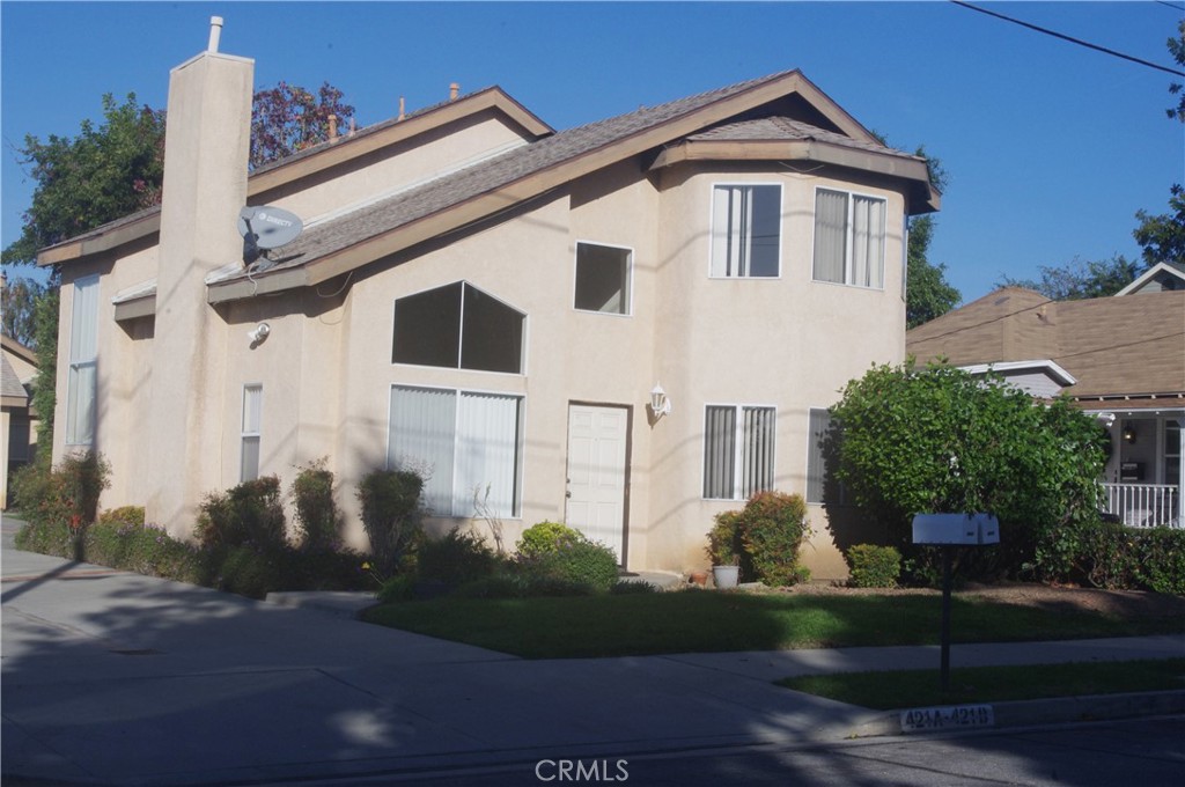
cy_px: 394
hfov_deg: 35.1
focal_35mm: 57
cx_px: 592
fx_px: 1874
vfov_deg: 23.7
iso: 400
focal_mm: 37.5
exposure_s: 1/180
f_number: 22
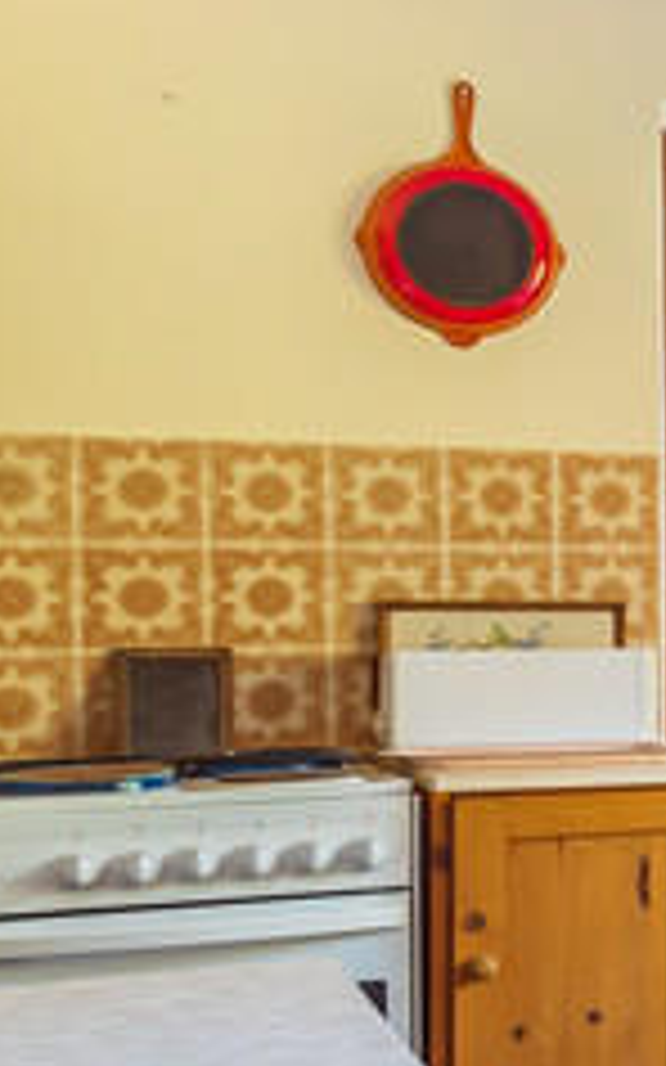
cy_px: 630
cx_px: 1602
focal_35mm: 75
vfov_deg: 27.4
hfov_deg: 13.1
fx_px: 2179
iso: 200
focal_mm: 17
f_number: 8
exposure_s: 1/25
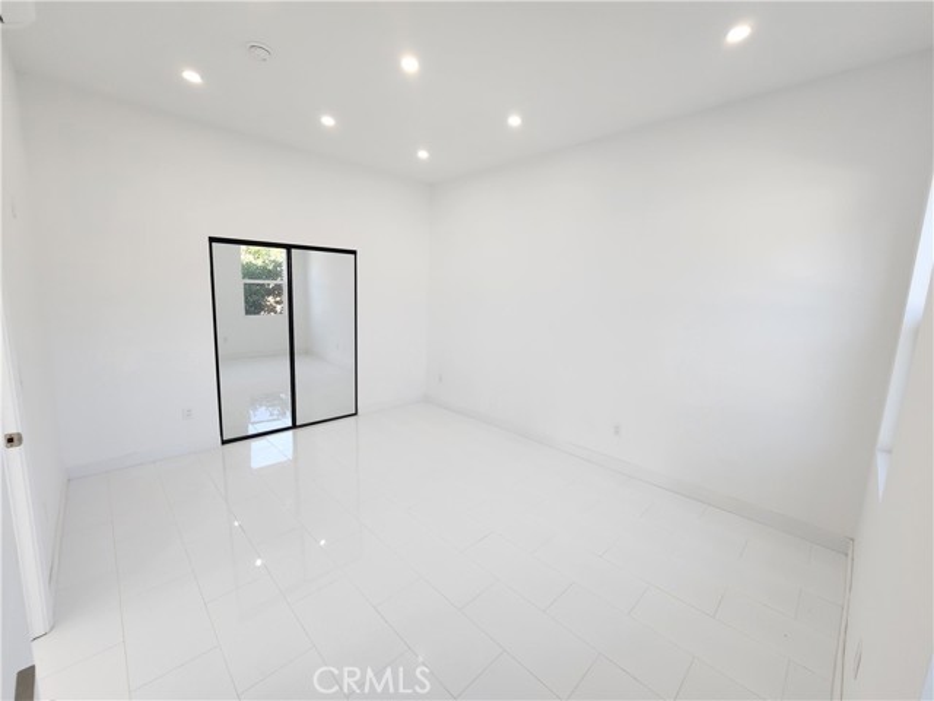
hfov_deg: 106.2
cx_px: 467
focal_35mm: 13
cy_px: 350
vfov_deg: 89.9
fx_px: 351
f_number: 2.2
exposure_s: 1/120
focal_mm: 2.2
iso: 80
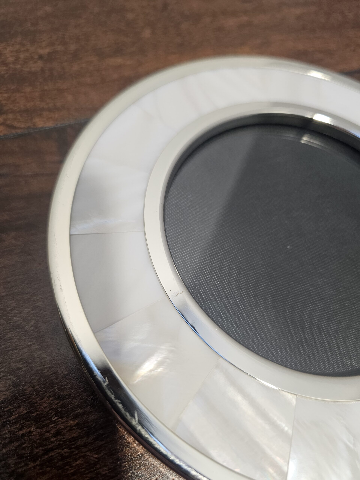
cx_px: 180
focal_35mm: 23
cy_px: 240
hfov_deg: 58.9
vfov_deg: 73.9
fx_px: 319
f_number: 1.7
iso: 125
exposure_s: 1/120
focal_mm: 6.3
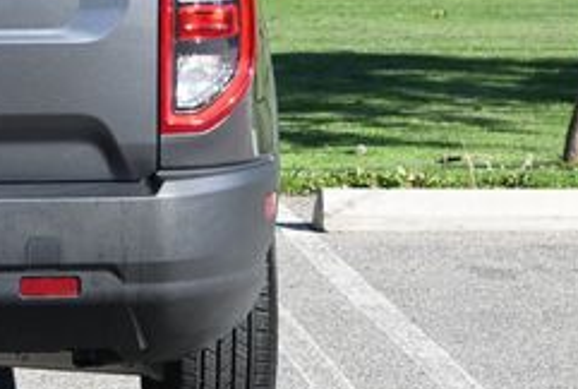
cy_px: 16
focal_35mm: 199
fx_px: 3203
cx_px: -170
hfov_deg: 10.1
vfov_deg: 6.9
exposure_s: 1/250
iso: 280
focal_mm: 50
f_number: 6.3
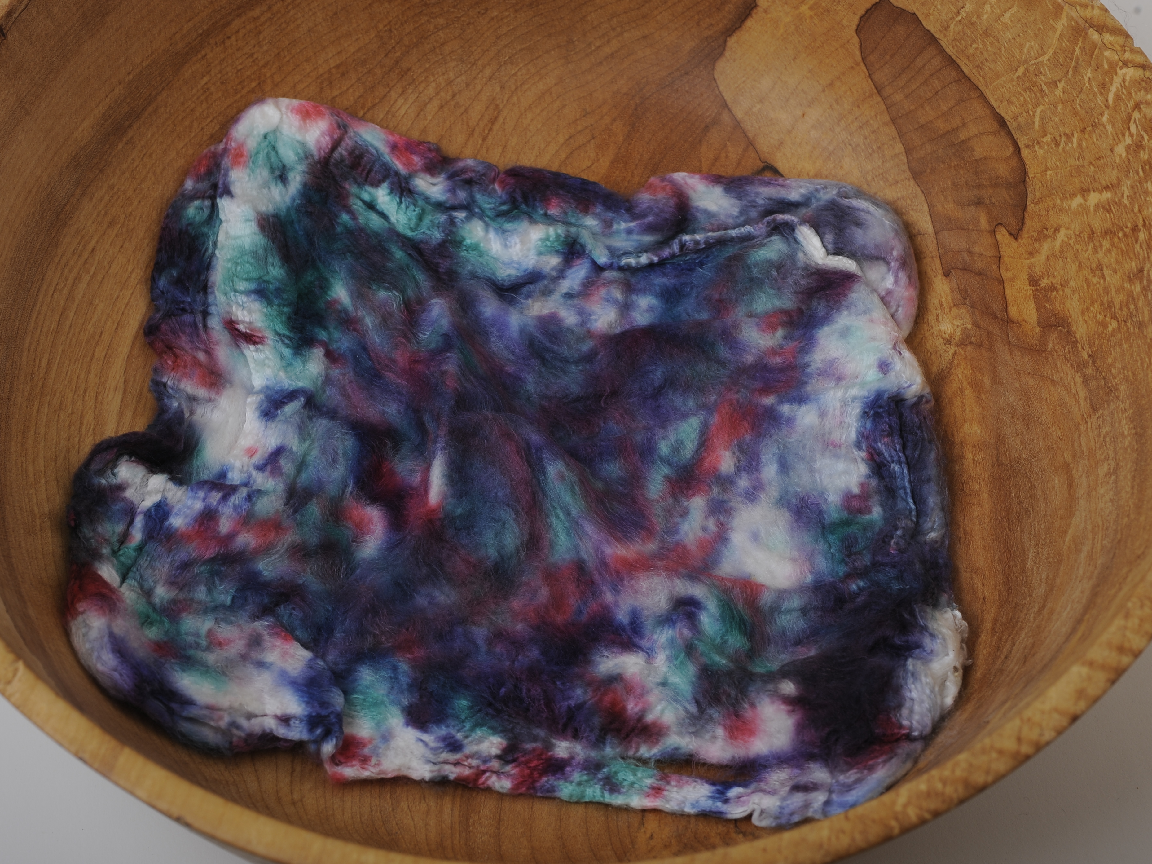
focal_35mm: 66
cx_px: 548
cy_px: 438
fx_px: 2196
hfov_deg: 29.4
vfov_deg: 22.3
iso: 200
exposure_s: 1/125
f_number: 14
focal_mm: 60
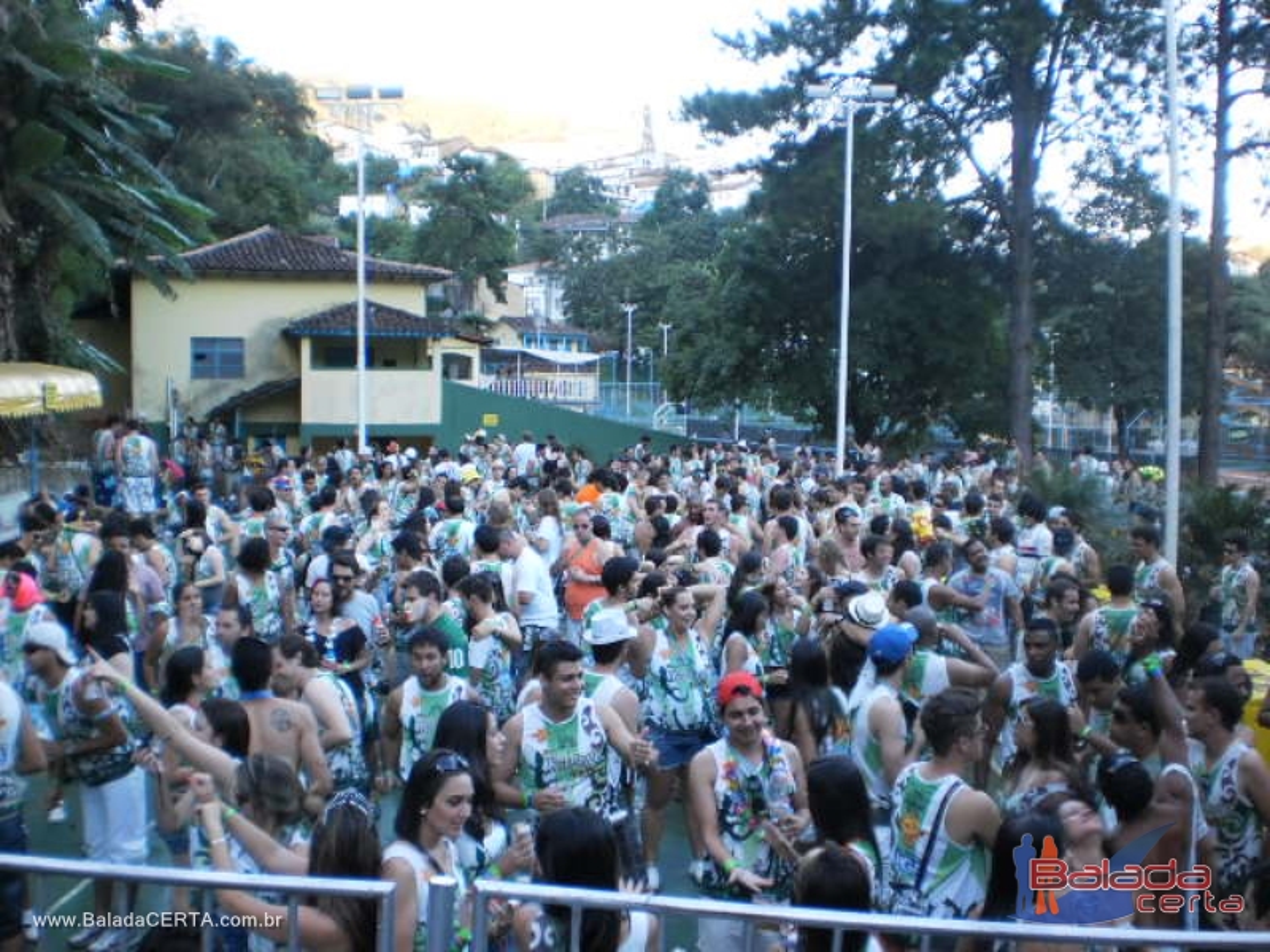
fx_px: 1321
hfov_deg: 51.4
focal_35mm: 36
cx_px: 635
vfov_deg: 39.7
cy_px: 476
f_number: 3.1
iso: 100
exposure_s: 1/30
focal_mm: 6.3
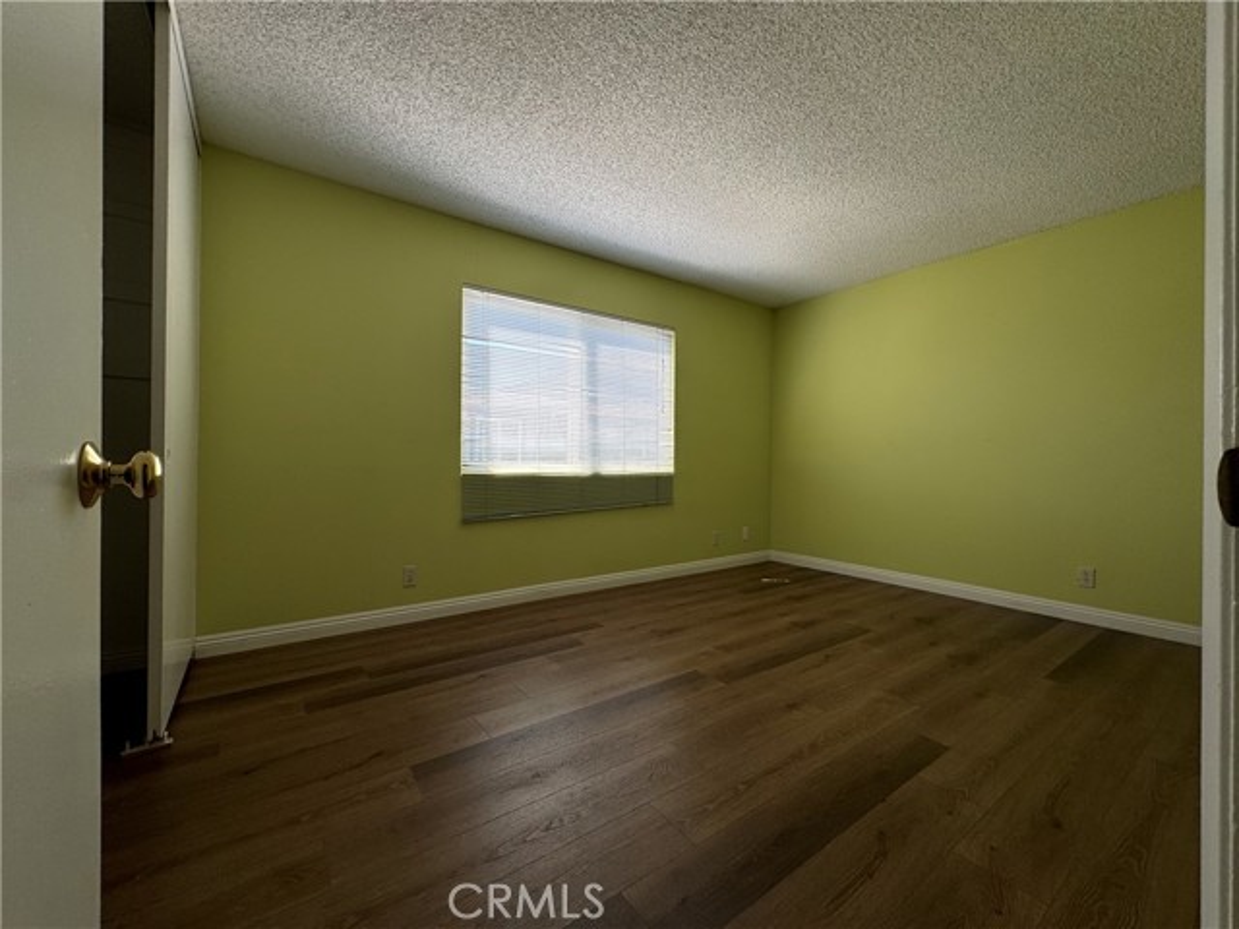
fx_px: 501
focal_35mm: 14
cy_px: 464
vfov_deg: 85.7
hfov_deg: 102.1
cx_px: 620
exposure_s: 1/134
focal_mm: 2.22
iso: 40
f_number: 2.2
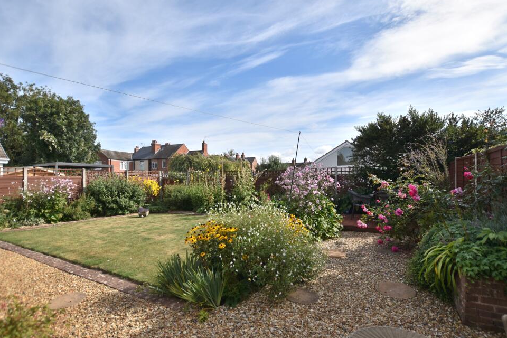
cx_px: 259
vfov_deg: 73.7
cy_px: 176
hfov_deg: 96.7
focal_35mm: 16
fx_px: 225
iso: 100
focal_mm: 10
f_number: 3.5
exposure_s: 1/2000
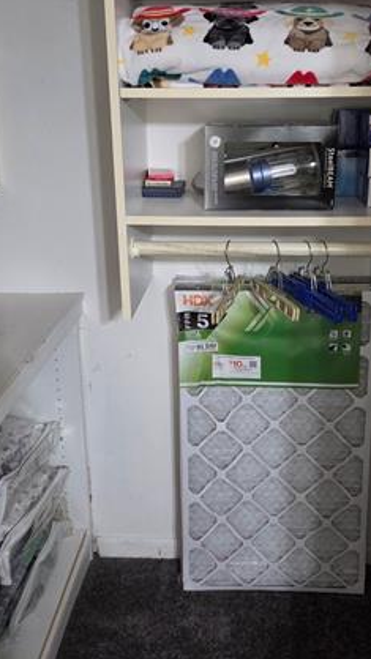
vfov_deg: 54.8
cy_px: 254
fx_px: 630
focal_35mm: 36
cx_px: 219
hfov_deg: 32.7
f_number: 1.8
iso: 1000
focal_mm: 5.4
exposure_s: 1/120
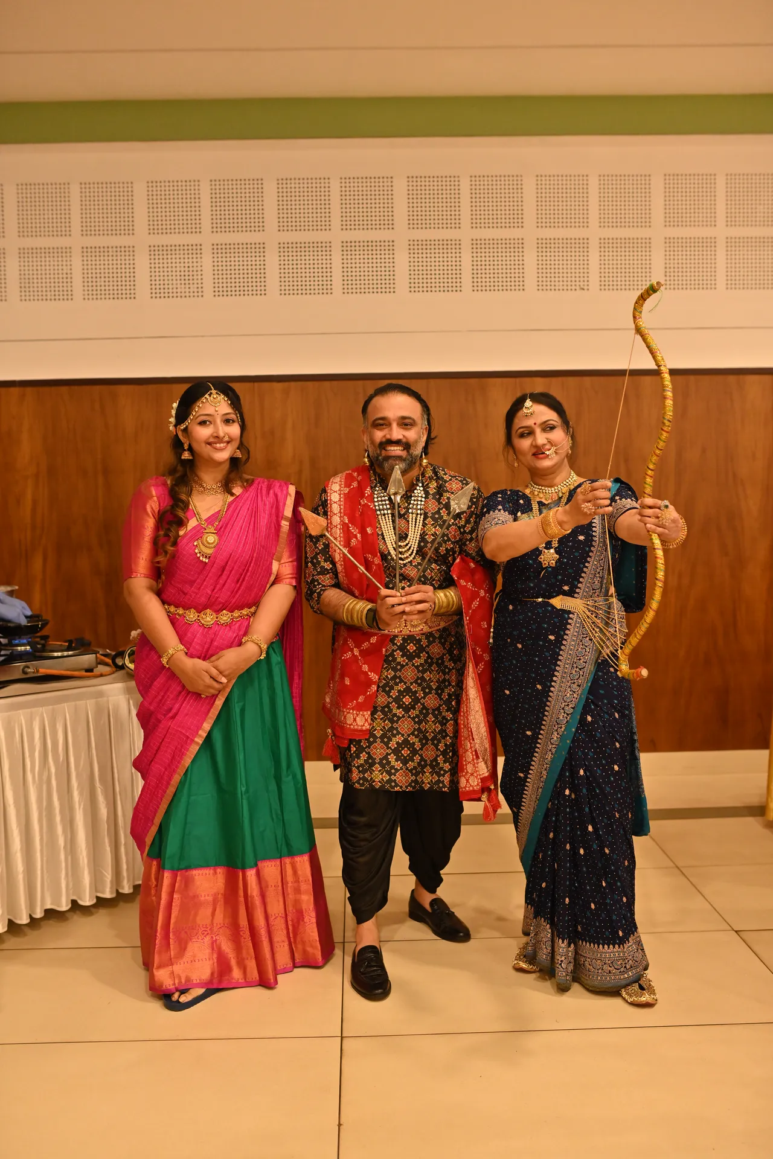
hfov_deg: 37.9
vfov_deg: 54.4
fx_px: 1127
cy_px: 580
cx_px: 386
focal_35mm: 35
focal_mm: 35
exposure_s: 1/200
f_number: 2.2
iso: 1250
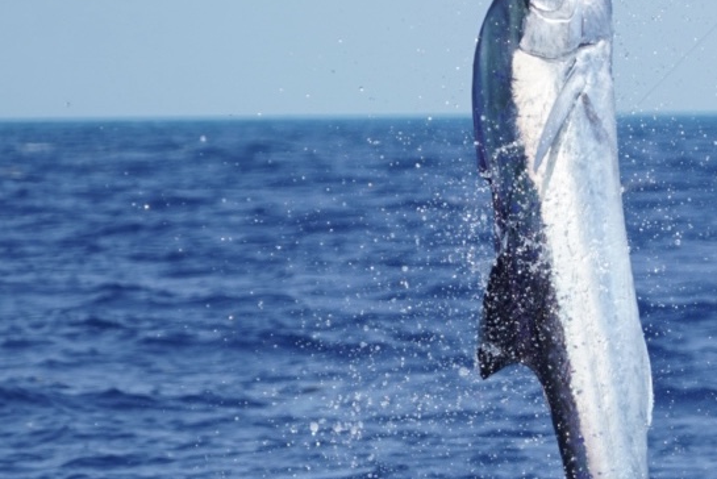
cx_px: 699
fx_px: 6157
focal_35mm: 309
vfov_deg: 4.5
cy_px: 211
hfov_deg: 6.6
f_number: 6.3
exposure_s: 1/2000
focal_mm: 136
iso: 500
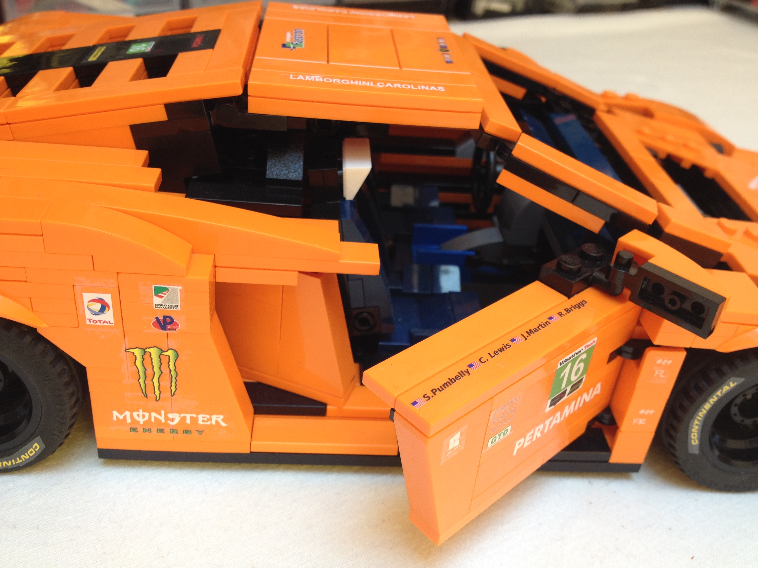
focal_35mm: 35
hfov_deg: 52.6
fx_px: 766
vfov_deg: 40.7
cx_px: 379
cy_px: 284
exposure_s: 1/60
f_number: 2.4
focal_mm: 4.28
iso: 50
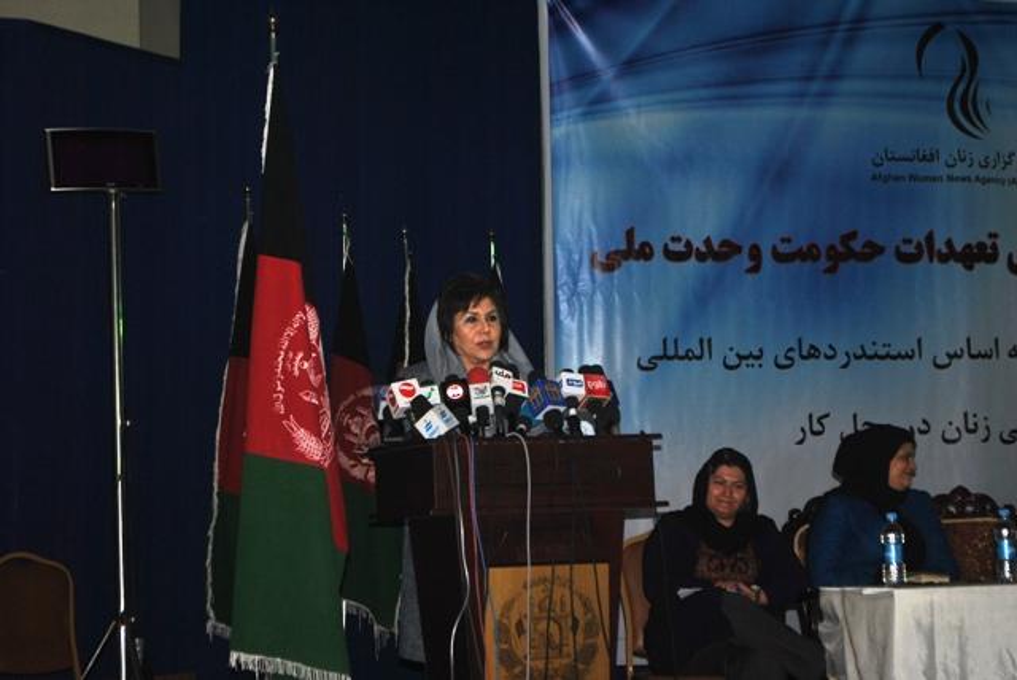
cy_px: 340
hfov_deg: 26.0
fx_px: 2205
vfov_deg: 17.5
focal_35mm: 78
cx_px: 508
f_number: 5.6
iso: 200
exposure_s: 1/60
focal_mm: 52
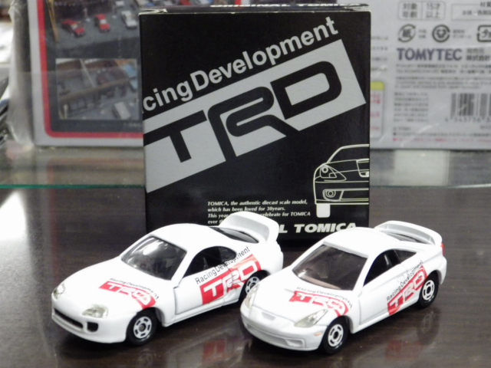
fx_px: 1007
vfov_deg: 20.7
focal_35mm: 71
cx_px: 246
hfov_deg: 27.4
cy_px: 184
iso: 800
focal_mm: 12.8
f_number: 4.2
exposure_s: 1/30
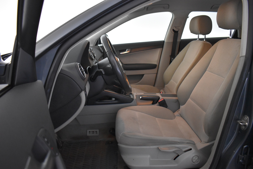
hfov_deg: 67.4
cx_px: 126
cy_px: 84
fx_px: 190
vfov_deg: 47.9
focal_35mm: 27
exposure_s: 1/60
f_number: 3.5
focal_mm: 18
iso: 3600
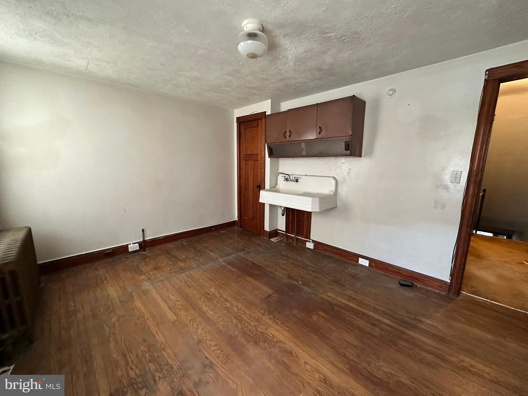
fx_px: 214
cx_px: 264
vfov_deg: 85.7
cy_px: 198
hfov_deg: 102.1
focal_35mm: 14
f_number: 2.2
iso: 640
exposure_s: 1/60
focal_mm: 2.22
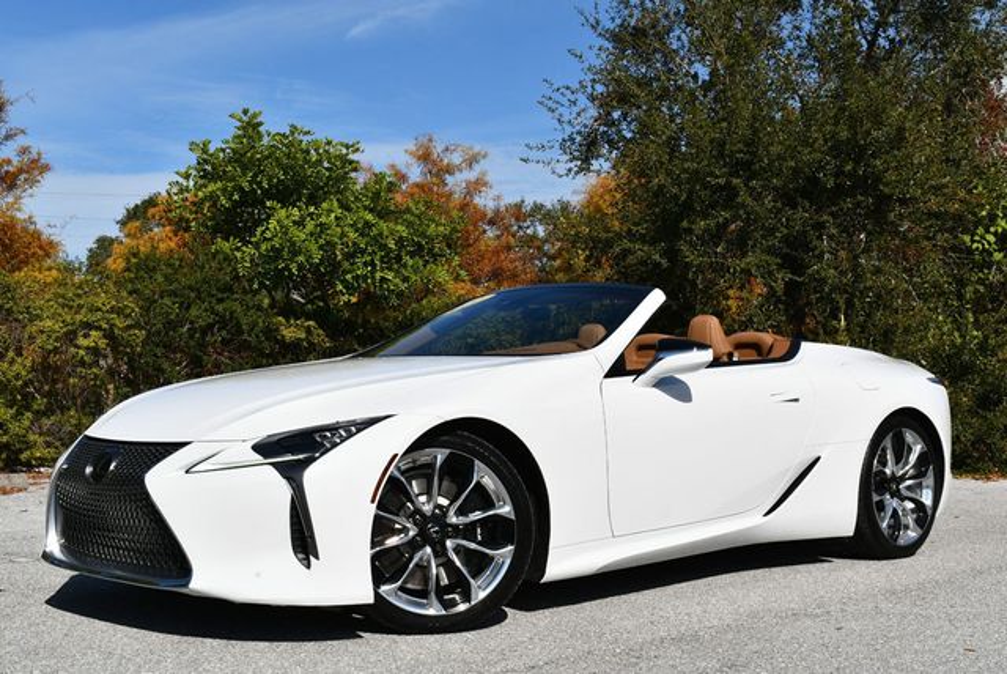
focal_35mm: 52
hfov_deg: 38.2
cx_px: 504
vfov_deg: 26.0
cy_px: 337
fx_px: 1456
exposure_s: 1/400
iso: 100
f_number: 10
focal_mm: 26
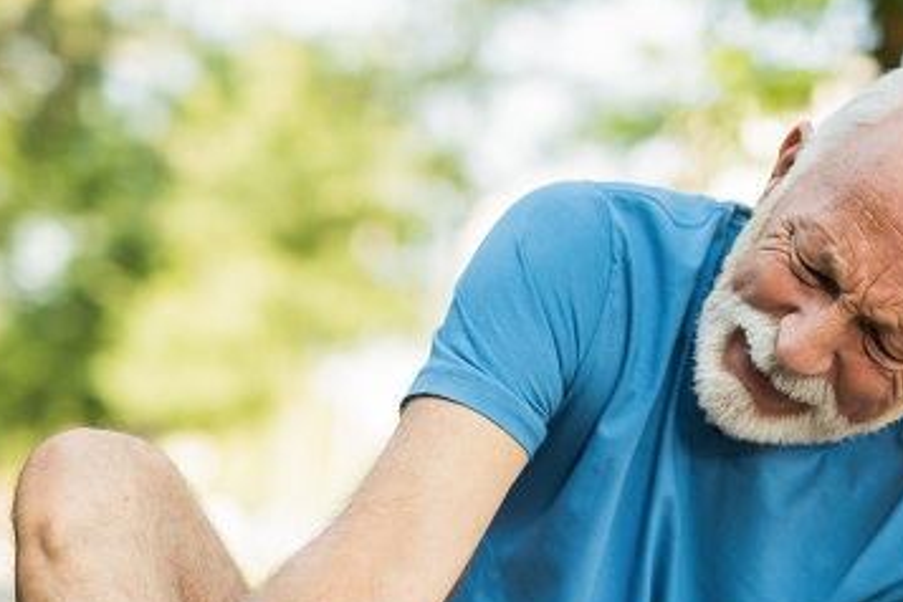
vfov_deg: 13.8
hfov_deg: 20.8
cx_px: 529
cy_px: 580
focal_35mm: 98
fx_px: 2458
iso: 64
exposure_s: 1/640
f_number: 1.4
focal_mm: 50
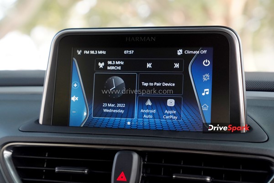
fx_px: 533
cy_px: 92
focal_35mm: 70
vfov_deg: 19.5
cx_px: 137
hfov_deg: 28.8
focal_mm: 70
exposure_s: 1/100
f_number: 5
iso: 4000
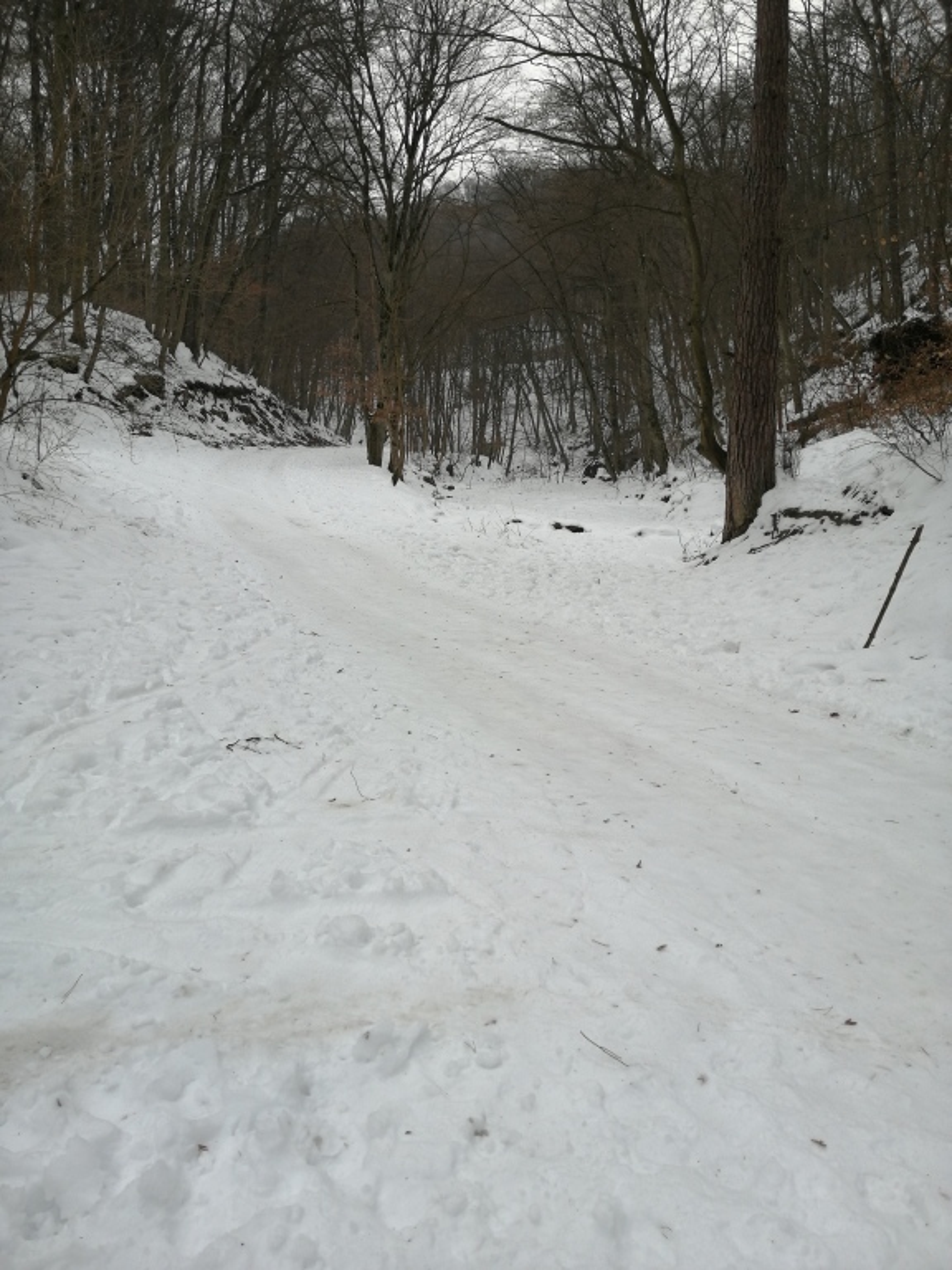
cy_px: 635
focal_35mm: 27
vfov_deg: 65.3
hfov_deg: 51.4
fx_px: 990
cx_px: 476
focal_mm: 3.95
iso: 50
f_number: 1.8
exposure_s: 1/156
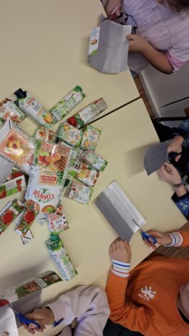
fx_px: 232
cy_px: 167
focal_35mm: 26
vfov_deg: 71.9
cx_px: 67
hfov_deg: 43.9
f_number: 1.8
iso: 200
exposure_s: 1/100
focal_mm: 5.54
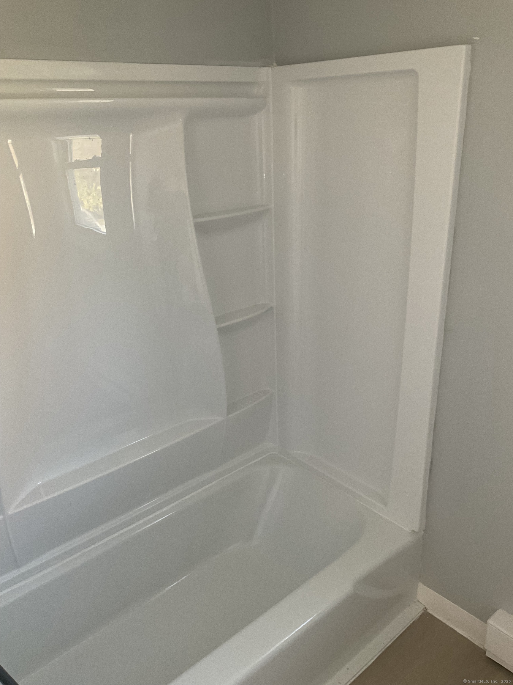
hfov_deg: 48.2
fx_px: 573
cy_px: 342
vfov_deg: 61.7
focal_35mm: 29
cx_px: 256
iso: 100
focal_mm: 3
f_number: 1.8
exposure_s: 1/50
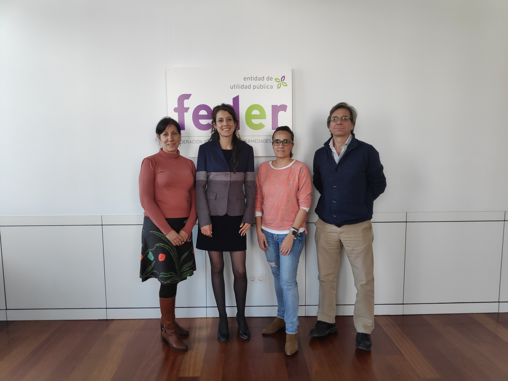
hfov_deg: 81.7
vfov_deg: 66.0
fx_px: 294
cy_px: 190
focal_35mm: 20
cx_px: 254
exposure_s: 1/100
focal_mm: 3.94
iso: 648
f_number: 1.9
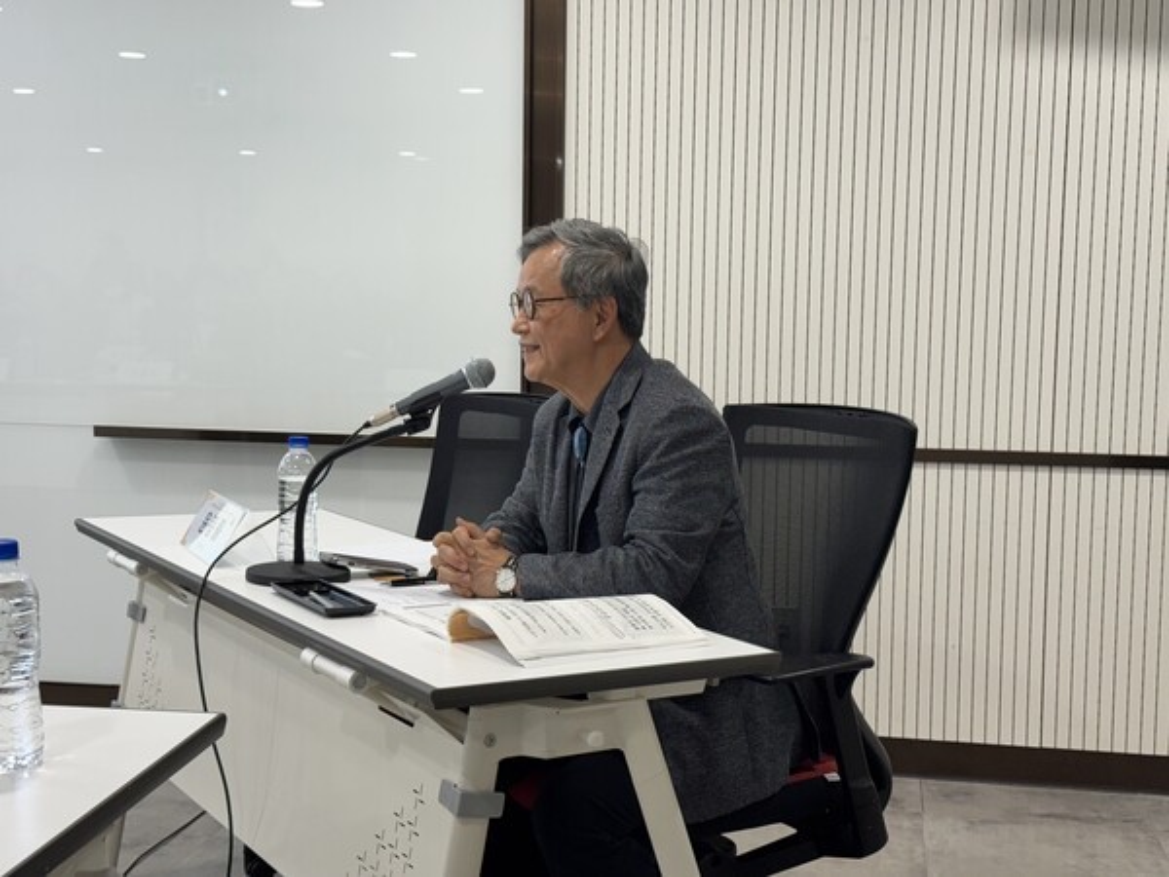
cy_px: 438
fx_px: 1621
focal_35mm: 48
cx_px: 584
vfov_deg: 30.3
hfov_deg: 39.7
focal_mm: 6.76
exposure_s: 1/60
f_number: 1.78
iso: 64
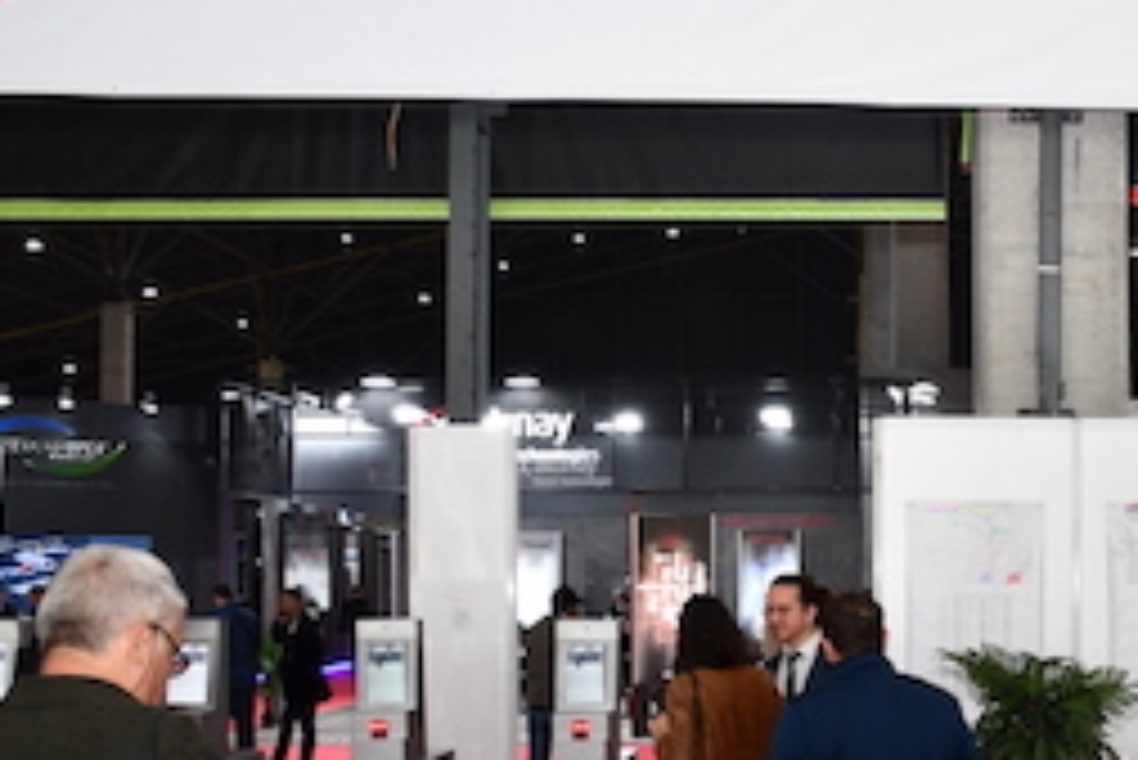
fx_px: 2024
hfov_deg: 30.2
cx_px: 990
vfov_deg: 21.2
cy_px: 535
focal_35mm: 64
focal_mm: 18
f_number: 4
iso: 360
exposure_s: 1/60
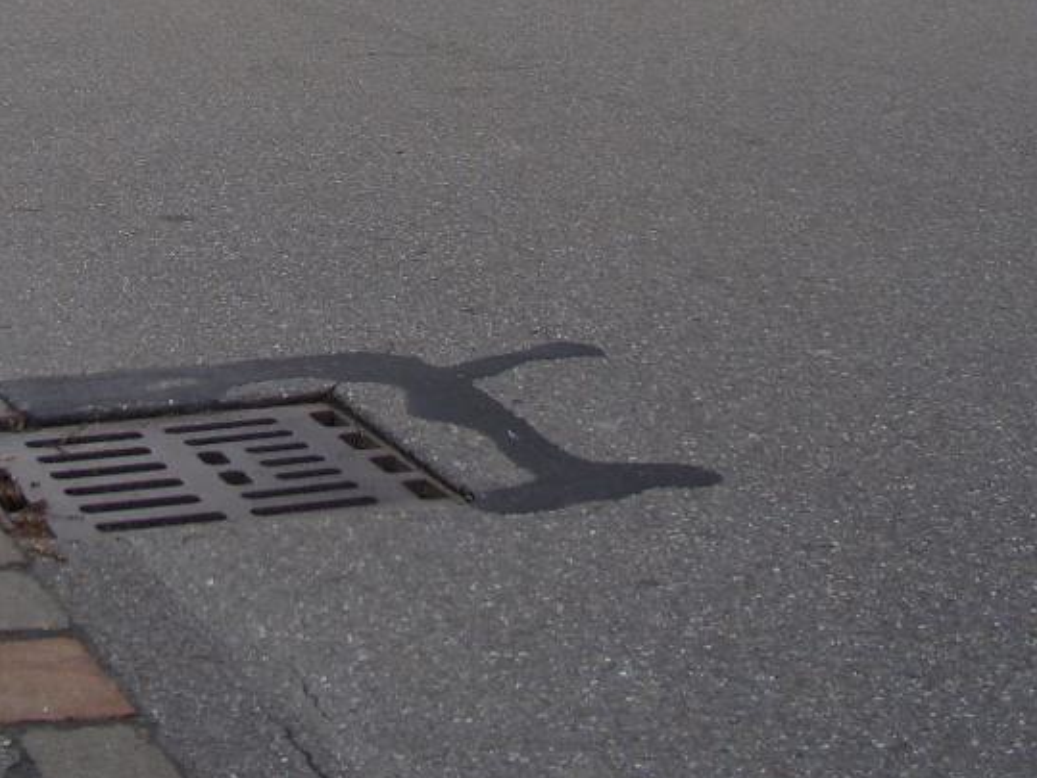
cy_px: -92
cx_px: 211
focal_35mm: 83
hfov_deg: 23.2
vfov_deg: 17.2
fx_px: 2486
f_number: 4.3
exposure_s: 1/250
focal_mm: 5.8
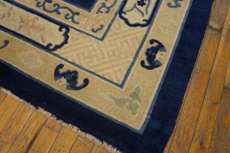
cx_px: 115
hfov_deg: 59.5
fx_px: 201
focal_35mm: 32
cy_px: 76
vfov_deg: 41.6
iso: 640
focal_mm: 21
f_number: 4
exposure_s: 1/60
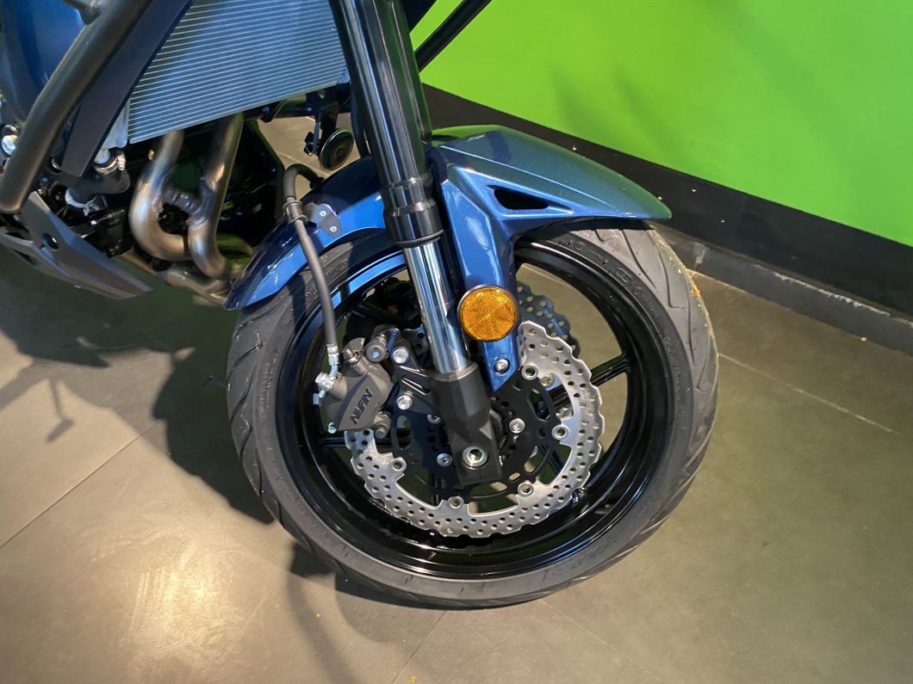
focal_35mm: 26
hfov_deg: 67.3
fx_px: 686
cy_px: 342
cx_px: 456
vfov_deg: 53.1
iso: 400
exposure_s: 1/33
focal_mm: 4.25
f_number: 1.8
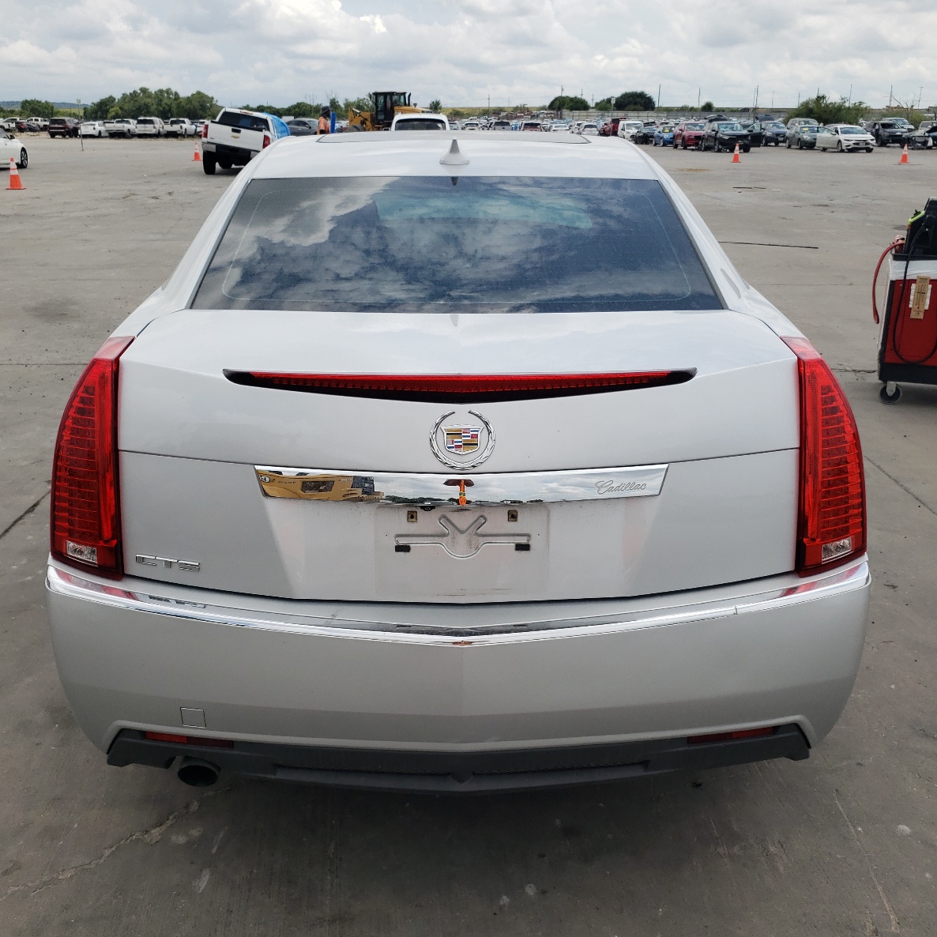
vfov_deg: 52.5
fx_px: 949
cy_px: 470
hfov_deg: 52.5
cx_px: 478
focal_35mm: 31
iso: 50
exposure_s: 1/5000
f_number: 1.5
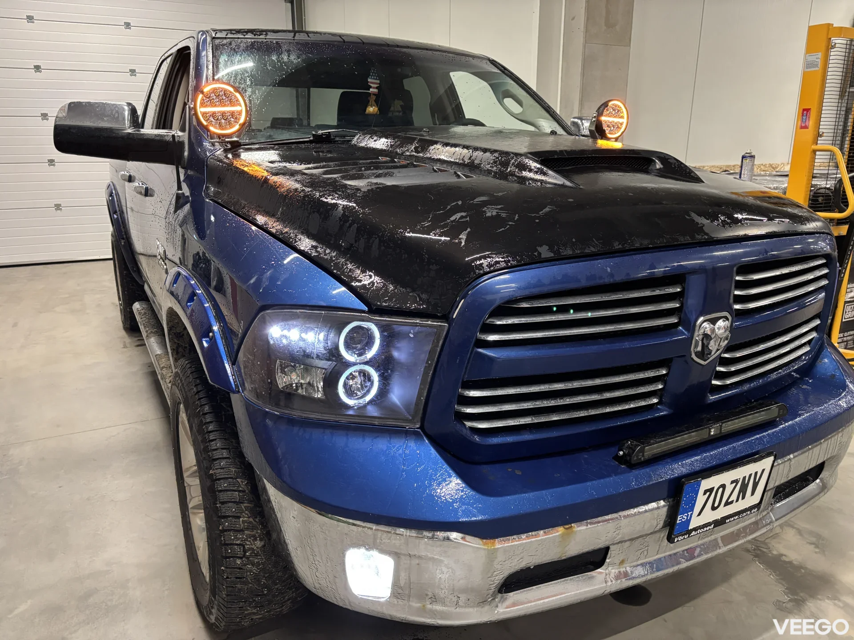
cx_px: 427
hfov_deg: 67.3
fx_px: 641
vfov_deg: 53.1
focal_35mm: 26
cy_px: 320
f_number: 1.6
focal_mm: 5.96
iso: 400
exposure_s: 1/60
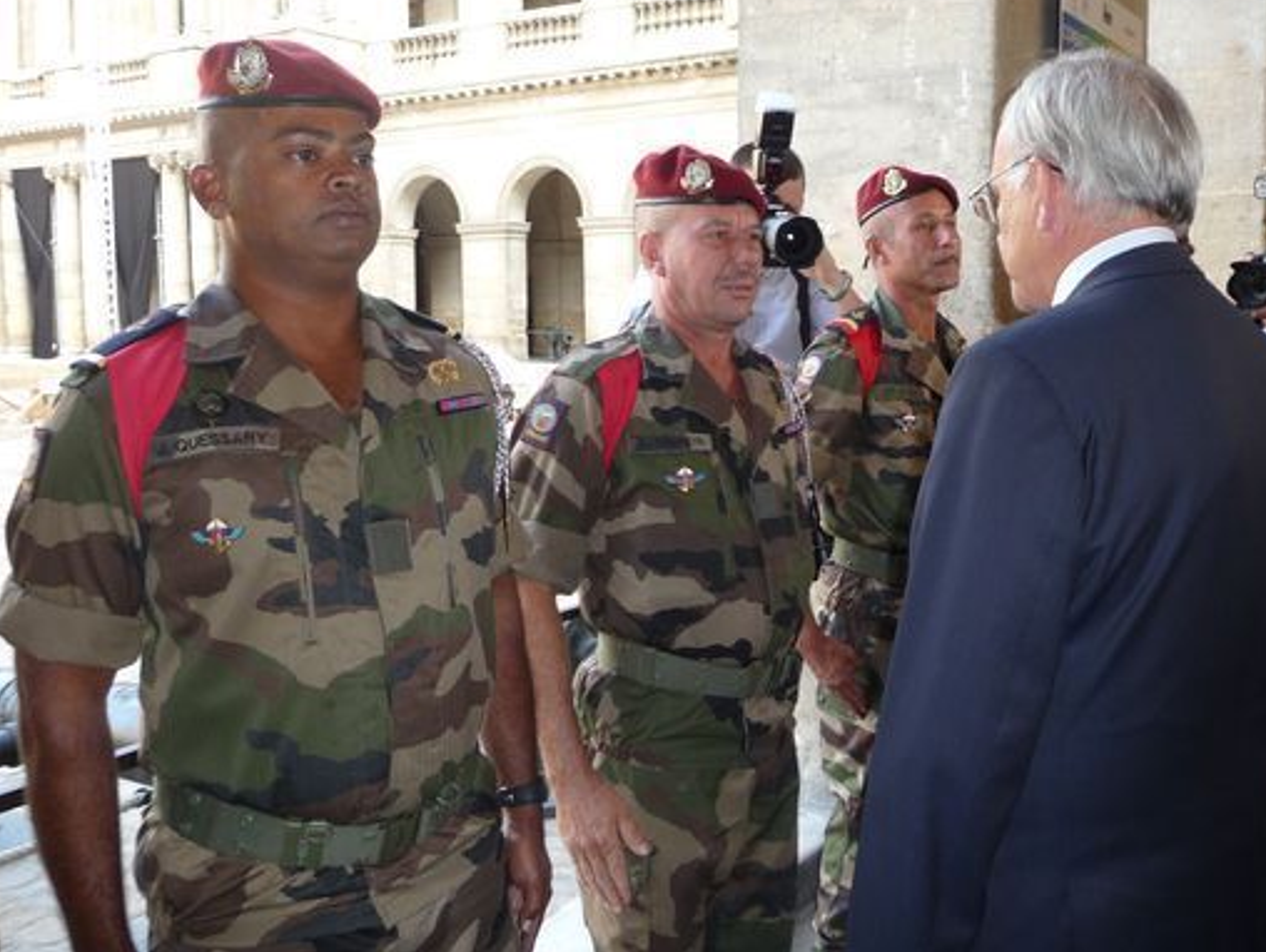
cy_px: 487
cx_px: 678
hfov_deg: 58.2
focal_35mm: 31
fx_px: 1135
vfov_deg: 45.5
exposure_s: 1/30
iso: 125
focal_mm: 4.7
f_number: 3.3
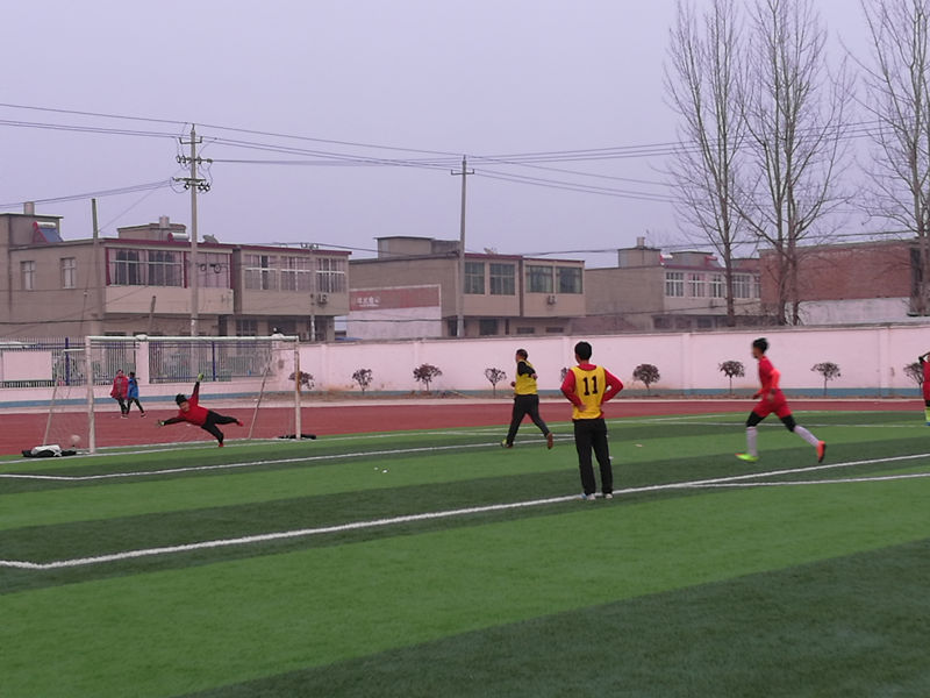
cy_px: 349
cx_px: 465
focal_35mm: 70
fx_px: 1881
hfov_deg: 27.8
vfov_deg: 21.0
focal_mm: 4.5
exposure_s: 1/100
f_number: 2.2
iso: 80
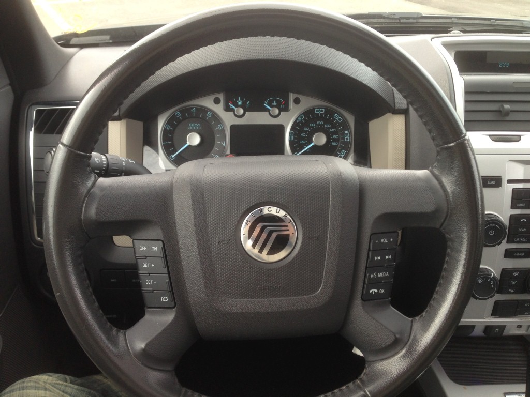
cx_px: 265
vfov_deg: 42.9
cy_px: 198
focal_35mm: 33
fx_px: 505
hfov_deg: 55.4
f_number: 2.4
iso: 50
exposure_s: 1/40
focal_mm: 4.13
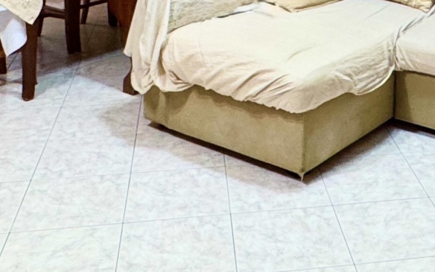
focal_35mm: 65
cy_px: -163
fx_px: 771
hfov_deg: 30.8
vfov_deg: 17.5
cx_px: 340
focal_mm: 2.22
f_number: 2.2
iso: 200
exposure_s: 1/50
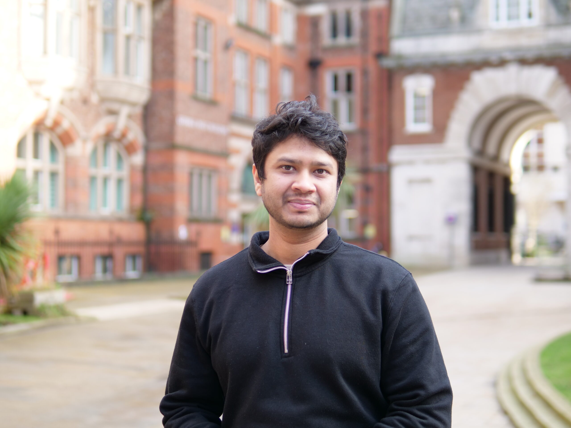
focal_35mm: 60
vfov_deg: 24.4
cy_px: 214
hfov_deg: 32.2
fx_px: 990
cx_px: 286
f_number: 1.4
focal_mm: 30
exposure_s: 1/640
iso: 200
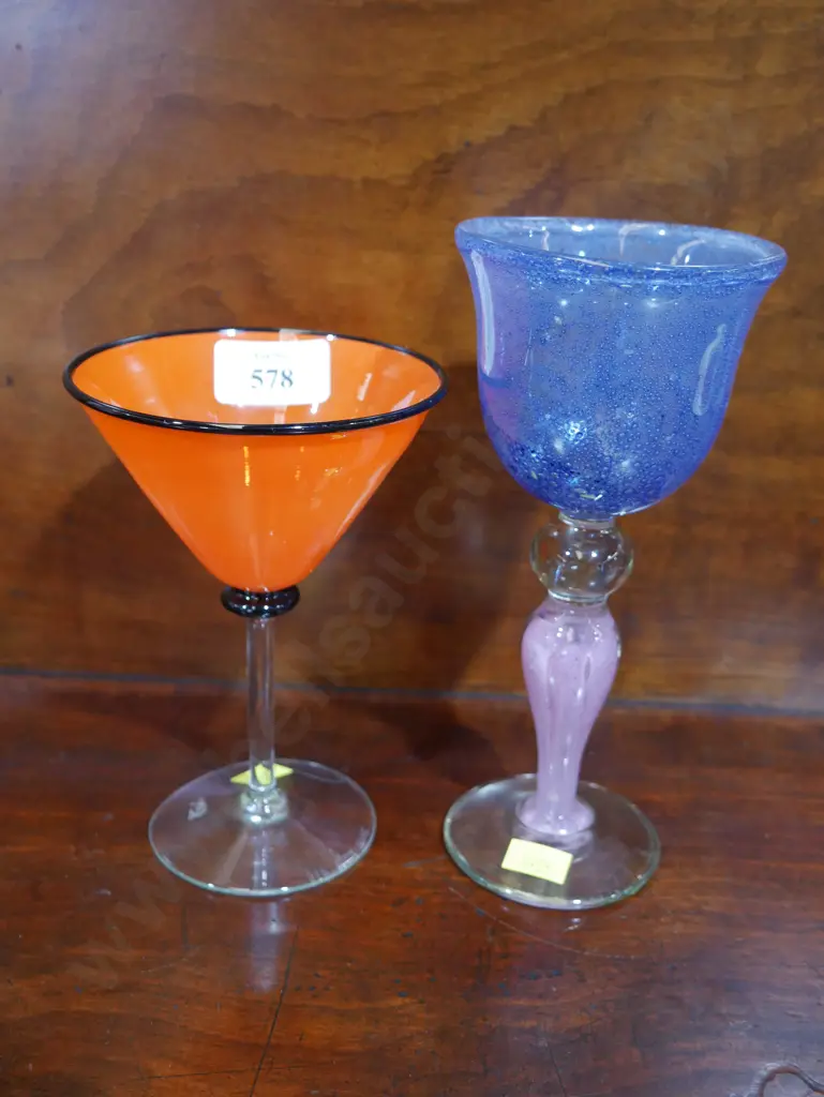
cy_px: 548
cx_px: 412
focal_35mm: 36
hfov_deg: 39.7
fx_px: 1142
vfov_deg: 51.3
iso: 1250
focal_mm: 18
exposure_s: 1/60
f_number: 4
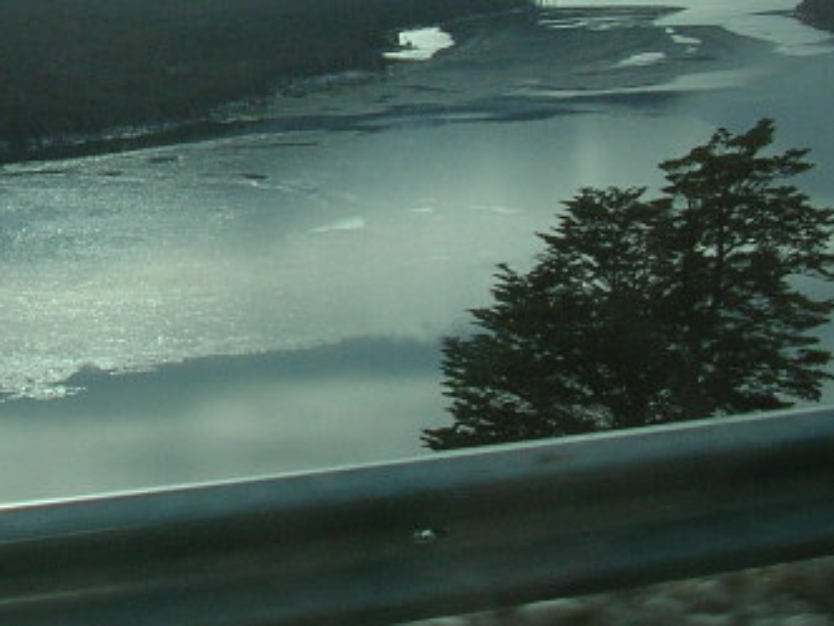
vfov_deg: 13.5
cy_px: -40
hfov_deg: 17.2
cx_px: -234
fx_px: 2602
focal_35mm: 108
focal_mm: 5.8
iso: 50
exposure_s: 1/347
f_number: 5.6
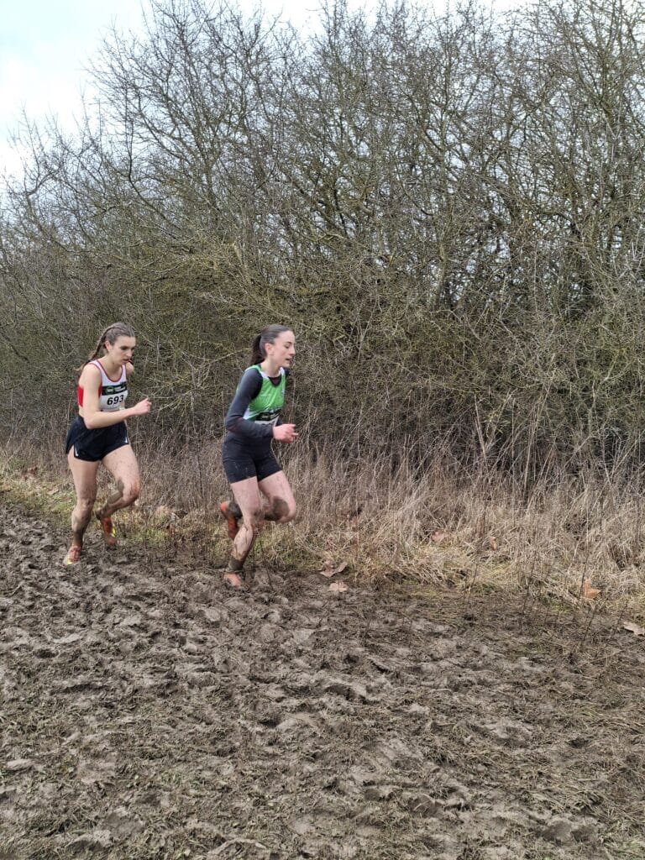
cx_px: 322
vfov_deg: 69.4
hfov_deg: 54.9
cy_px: 430
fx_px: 621
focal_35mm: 25
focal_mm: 4.69
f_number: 1.8
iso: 32
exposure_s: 1/299
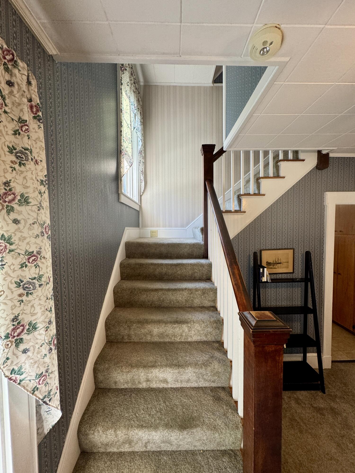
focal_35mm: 14
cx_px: 178
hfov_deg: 85.7
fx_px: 191
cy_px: 236
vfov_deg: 102.1
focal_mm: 2.22
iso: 160
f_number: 2.2
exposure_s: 1/99
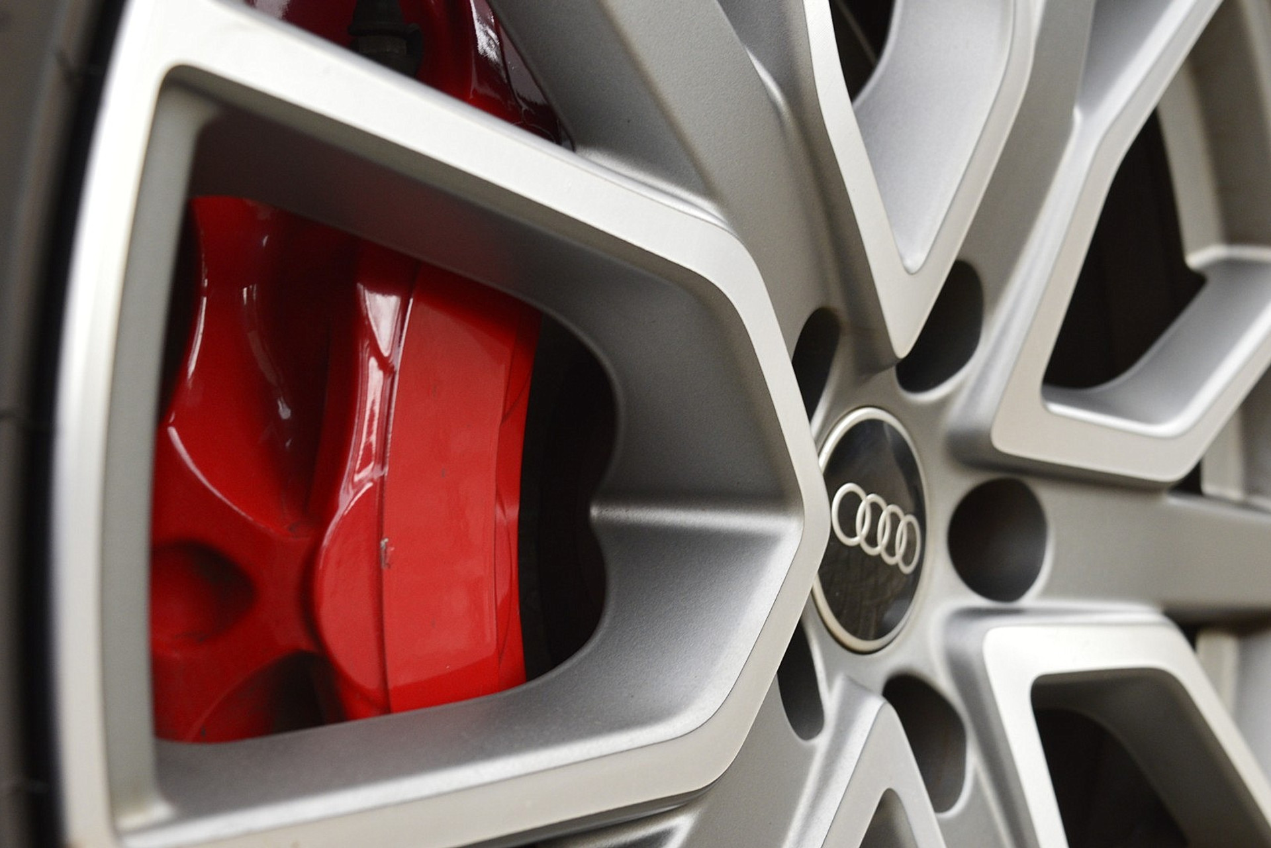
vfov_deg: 23.8
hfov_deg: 35.1
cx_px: 636
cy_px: 424
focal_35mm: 57
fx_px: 2012
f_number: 8
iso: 720
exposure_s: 1/60
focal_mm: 38
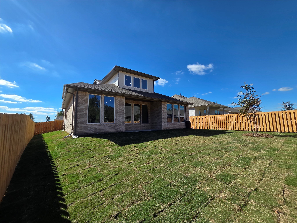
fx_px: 112
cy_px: 112
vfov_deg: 89.9
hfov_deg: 106.2
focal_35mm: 13
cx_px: 148
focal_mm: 2.2
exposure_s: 1/2228
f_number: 2.2
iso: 50
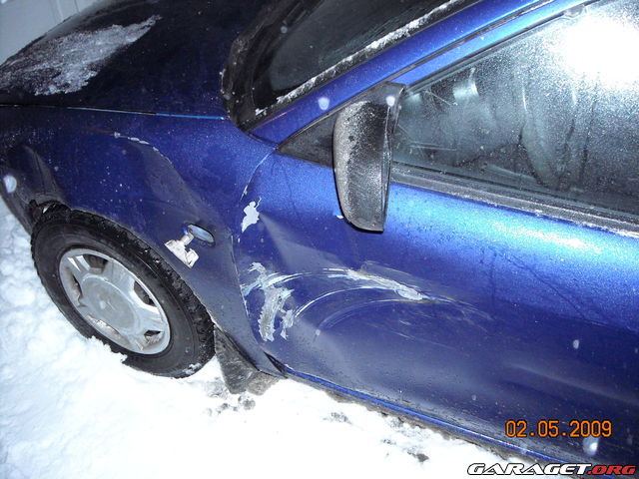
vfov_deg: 40.7
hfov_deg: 52.6
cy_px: 240
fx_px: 646
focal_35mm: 35
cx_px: 320
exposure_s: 1/60
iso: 475
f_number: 2.8
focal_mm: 5.7
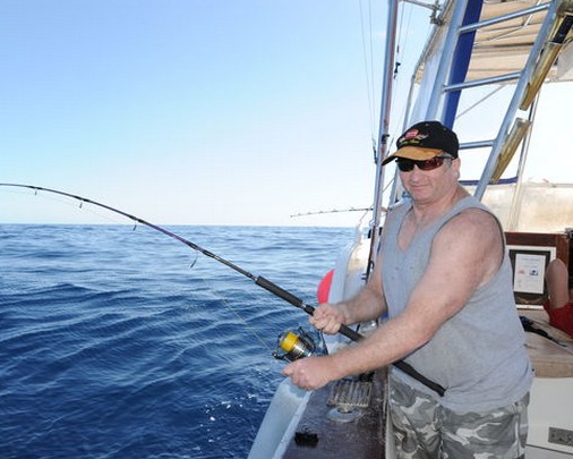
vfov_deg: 51.5
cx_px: 229
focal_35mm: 28
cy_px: 233
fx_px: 475
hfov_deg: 61.7
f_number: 10
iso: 200
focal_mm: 24
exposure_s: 1/200
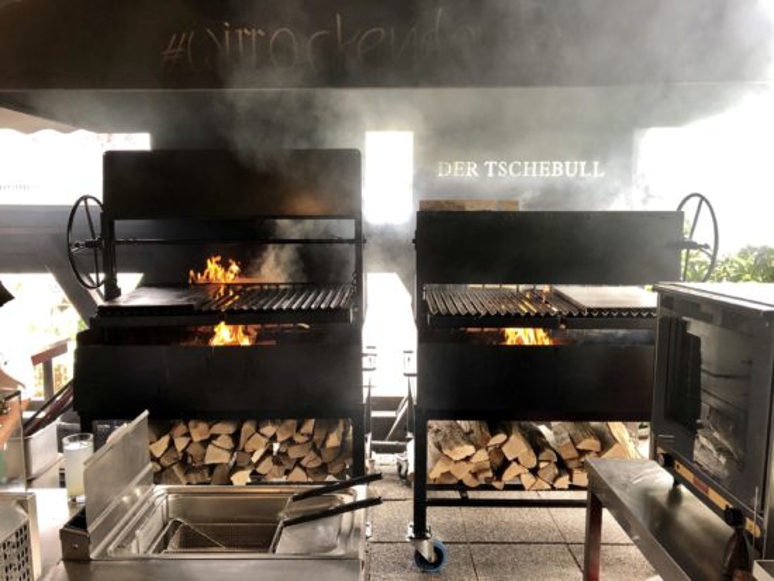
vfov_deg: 49.8
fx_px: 626
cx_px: 387
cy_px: 290
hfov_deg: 63.4
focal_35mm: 28
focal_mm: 3.99
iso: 32
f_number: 1.8
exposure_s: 1/33
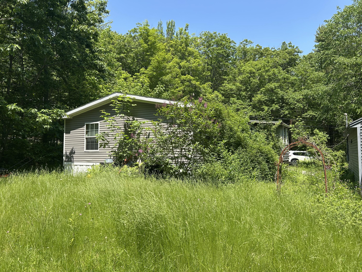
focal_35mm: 26
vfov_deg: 53.1
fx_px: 272
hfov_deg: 67.3
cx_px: 181
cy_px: 136
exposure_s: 1/1724
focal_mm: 5.7
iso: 50
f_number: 1.5
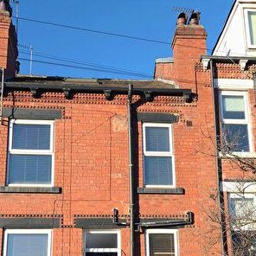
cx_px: 130
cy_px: 220
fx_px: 402
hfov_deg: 35.4
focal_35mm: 48
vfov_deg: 33.8
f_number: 1.8
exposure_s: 1/1280
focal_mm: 5.4
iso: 50
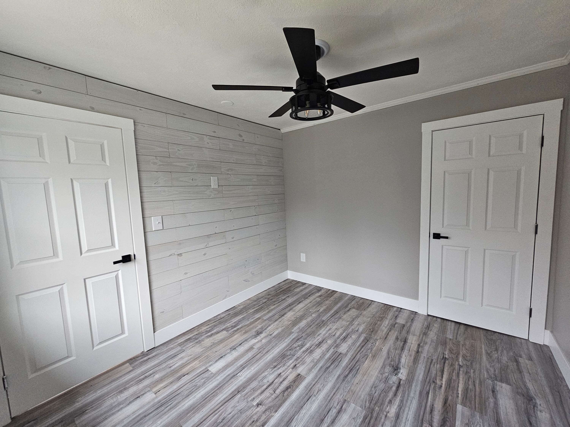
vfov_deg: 89.9
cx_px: 285
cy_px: 214
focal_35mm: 13
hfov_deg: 106.2
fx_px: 214
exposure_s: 1/40
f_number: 2.2
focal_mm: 2.2
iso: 320
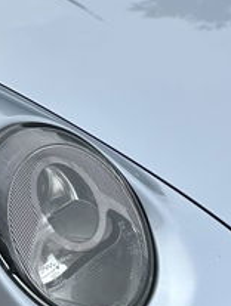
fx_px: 2528
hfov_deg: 5.2
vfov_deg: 6.9
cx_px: 244
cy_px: 232
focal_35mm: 285
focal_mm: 9
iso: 32
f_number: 2.8
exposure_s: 1/605
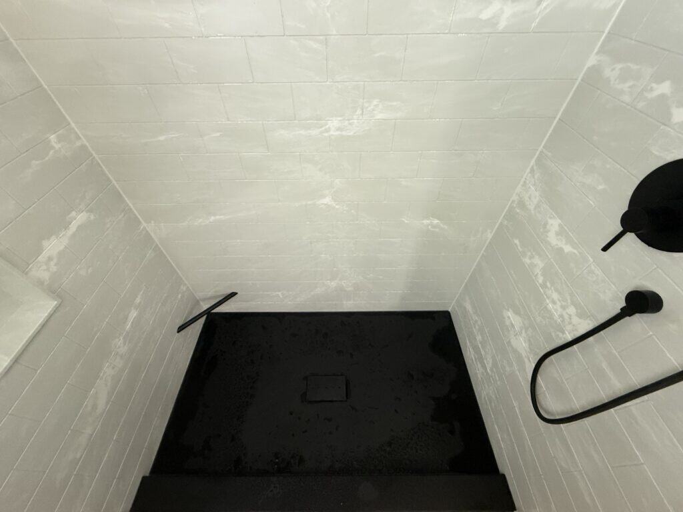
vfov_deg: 85.7
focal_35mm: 14
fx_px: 276
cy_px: 256
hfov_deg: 102.1
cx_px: 342
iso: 500
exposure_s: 1/60
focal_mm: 2.22
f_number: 2.2
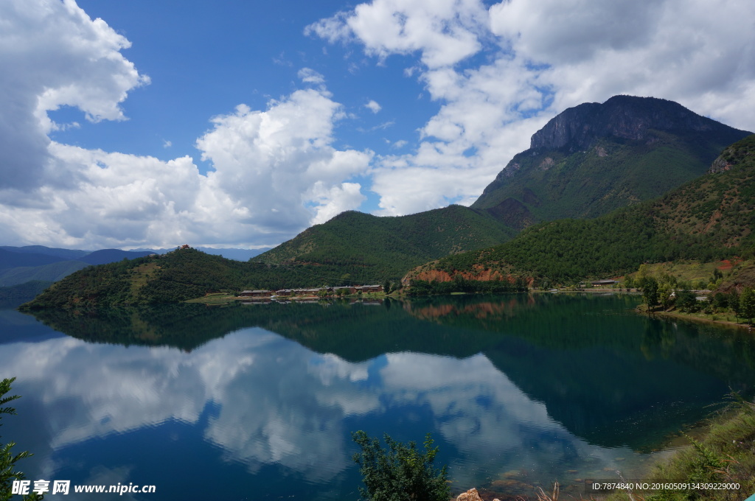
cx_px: 378
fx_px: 503
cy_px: 250
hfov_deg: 73.8
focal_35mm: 24
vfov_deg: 53.0
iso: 100
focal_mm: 16
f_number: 13
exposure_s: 1/160
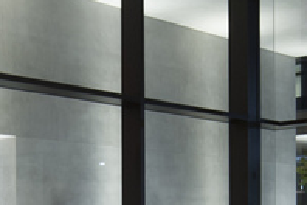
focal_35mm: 85
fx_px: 725
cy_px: 217
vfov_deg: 15.7
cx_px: 107
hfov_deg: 23.8
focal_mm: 14
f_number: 8
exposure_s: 1.3
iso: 400
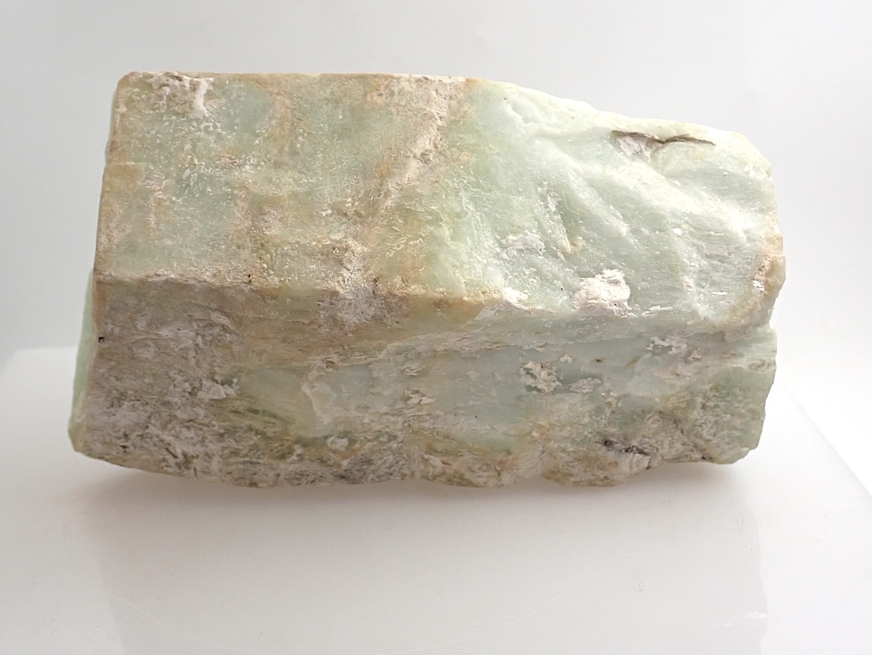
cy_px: 328
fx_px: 1260
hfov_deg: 38.2
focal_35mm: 50
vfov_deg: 29.1
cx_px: 436
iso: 200
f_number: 3.2
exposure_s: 1/50
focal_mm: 9.01
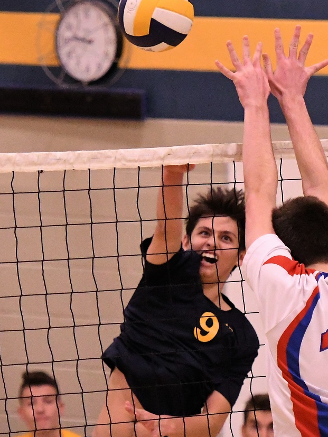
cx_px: 279
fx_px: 3876
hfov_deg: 4.8
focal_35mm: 307
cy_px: 210
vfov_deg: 6.5
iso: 6400
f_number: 2.8
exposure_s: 1/1000
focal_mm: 130
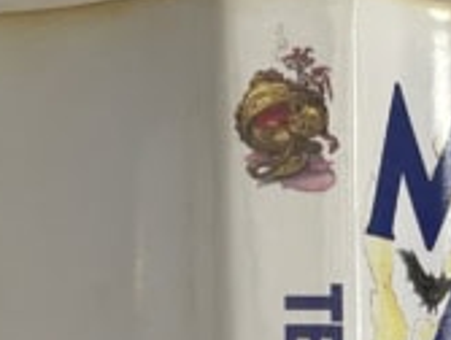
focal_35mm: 159
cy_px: 634
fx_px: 2076
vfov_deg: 8.9
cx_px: 219
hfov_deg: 12.4
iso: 32
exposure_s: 1/260
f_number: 1.6
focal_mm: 4.2
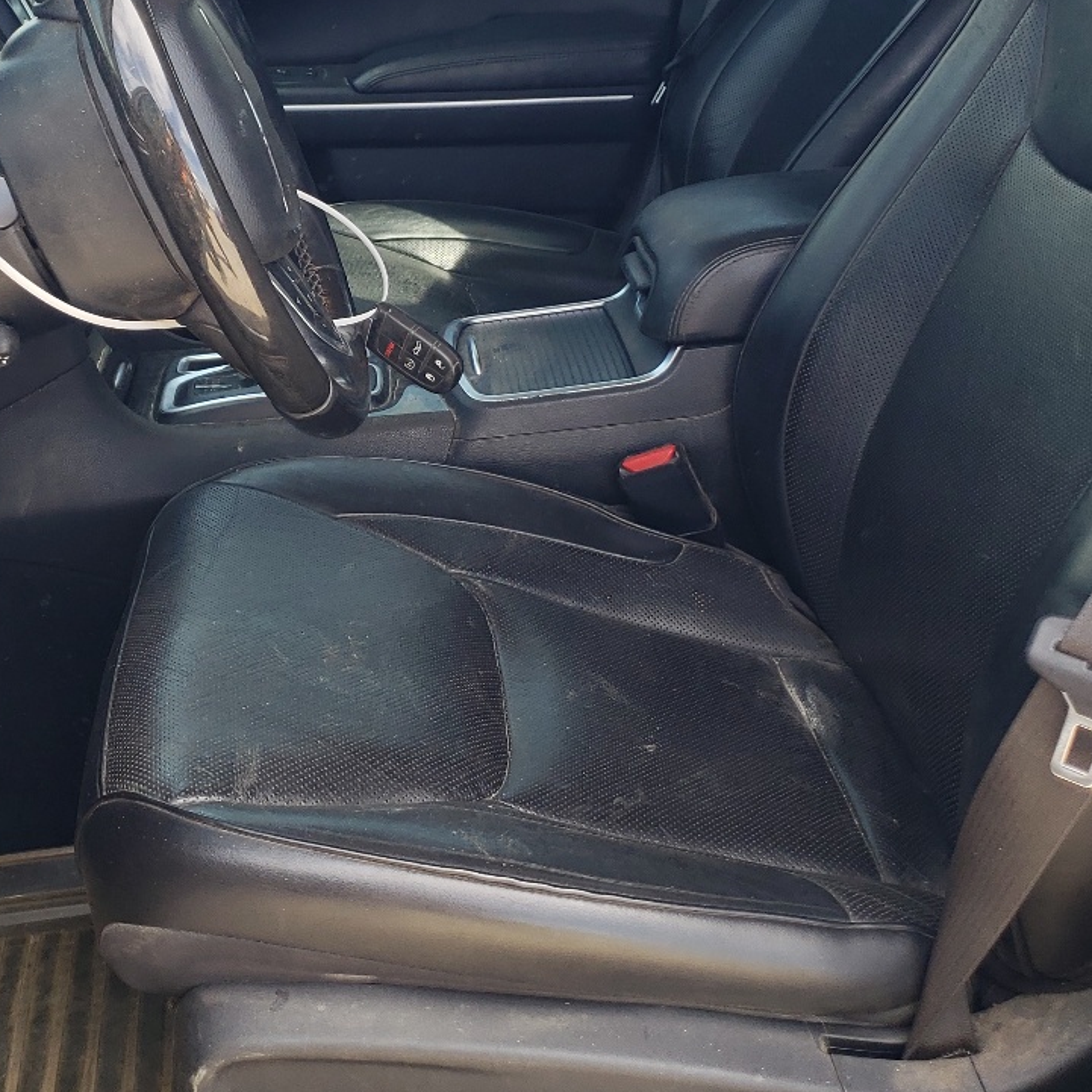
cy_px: 356
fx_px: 1820
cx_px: 365
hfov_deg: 33.1
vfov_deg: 33.1
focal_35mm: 51
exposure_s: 1/227
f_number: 1.5
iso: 50
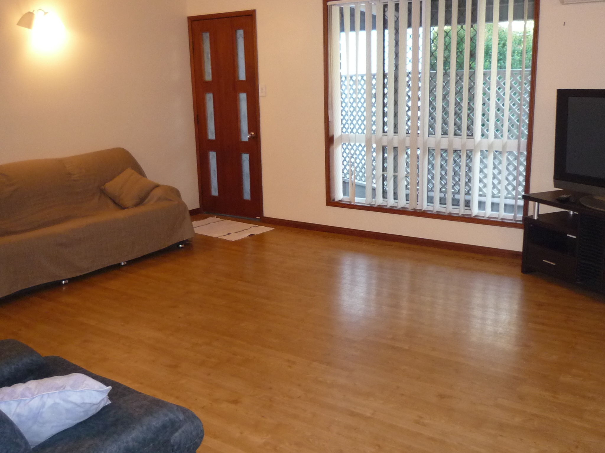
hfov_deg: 52.6
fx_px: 612
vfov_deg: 40.7
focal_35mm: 35
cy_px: 226
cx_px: 302
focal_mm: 4.4
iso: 250
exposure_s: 1/30
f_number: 2.8
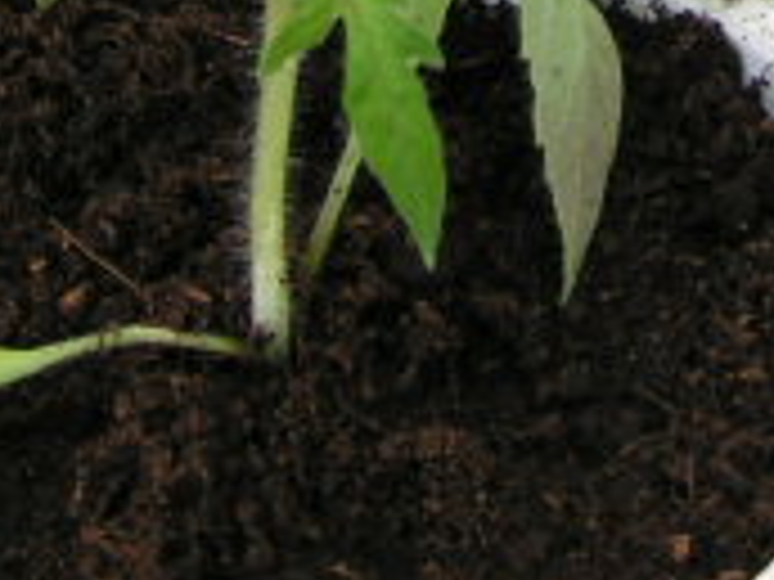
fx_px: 3153
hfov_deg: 13.9
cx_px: 711
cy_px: -346
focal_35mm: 141
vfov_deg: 10.1
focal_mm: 5.8
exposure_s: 1/100
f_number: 4.5
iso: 50
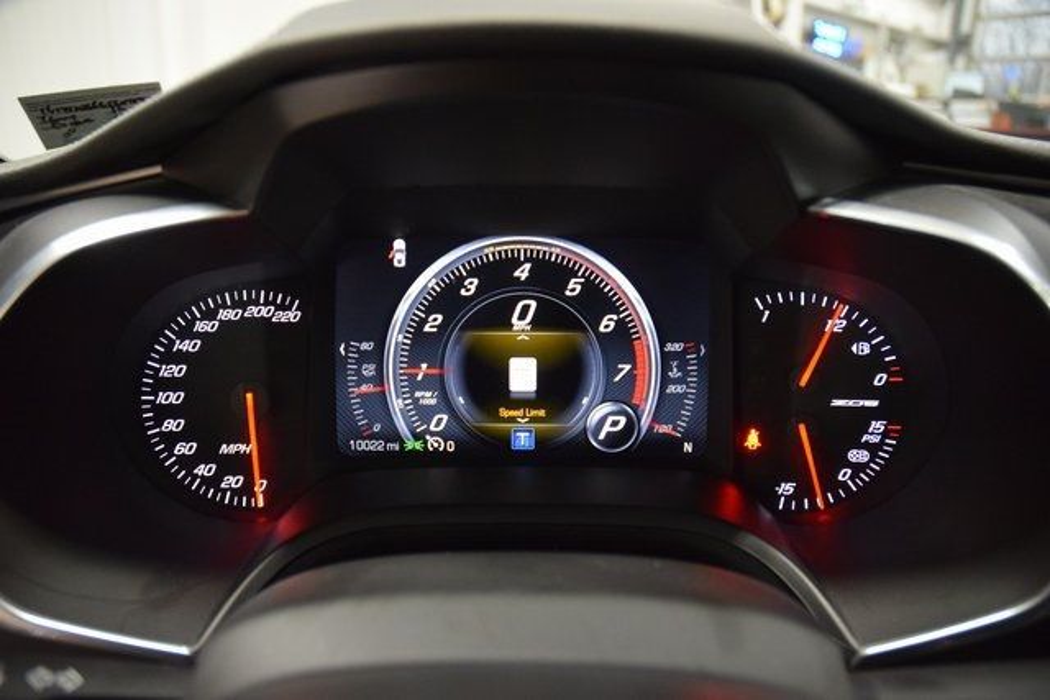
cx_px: 525
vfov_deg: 48.0
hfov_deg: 67.4
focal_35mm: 27
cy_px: 350
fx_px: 788
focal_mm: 18
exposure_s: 1/60
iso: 2800
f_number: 3.5
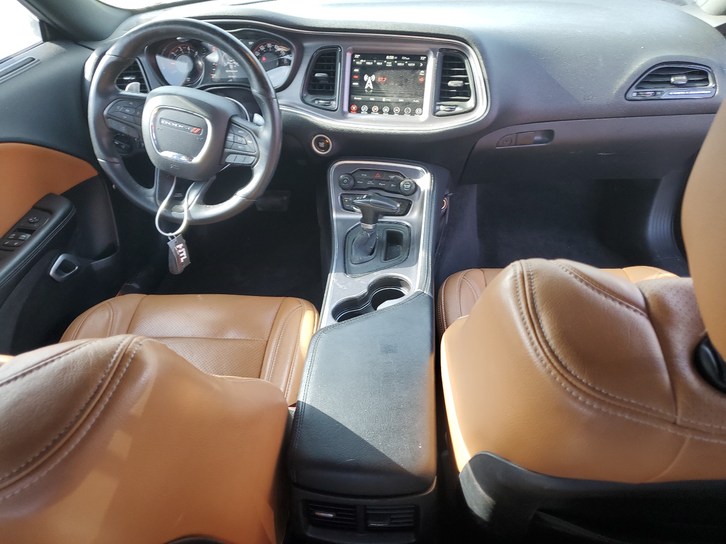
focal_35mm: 26
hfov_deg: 67.3
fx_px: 545
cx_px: 363
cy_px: 272
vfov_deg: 53.1
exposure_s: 1/60.2
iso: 50
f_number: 1.5
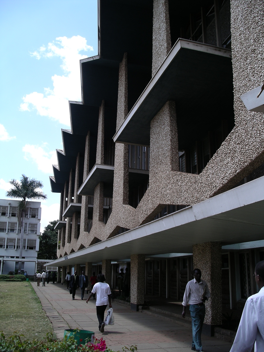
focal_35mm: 37
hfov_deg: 38.7
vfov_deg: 50.1
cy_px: 176
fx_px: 376
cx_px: 132
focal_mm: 7.8
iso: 64
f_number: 3
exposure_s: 1/500
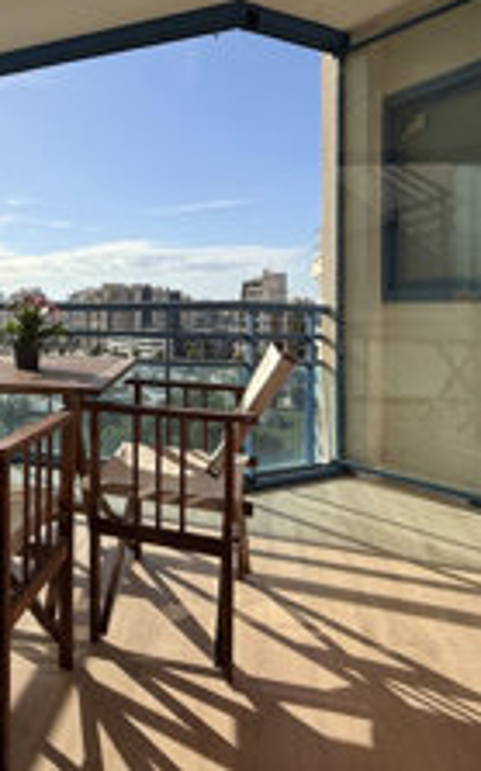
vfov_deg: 74.0
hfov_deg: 46.4
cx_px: 55
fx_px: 504
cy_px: 308
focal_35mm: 24
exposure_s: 1/6173
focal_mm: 2.22
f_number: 2.2
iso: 50
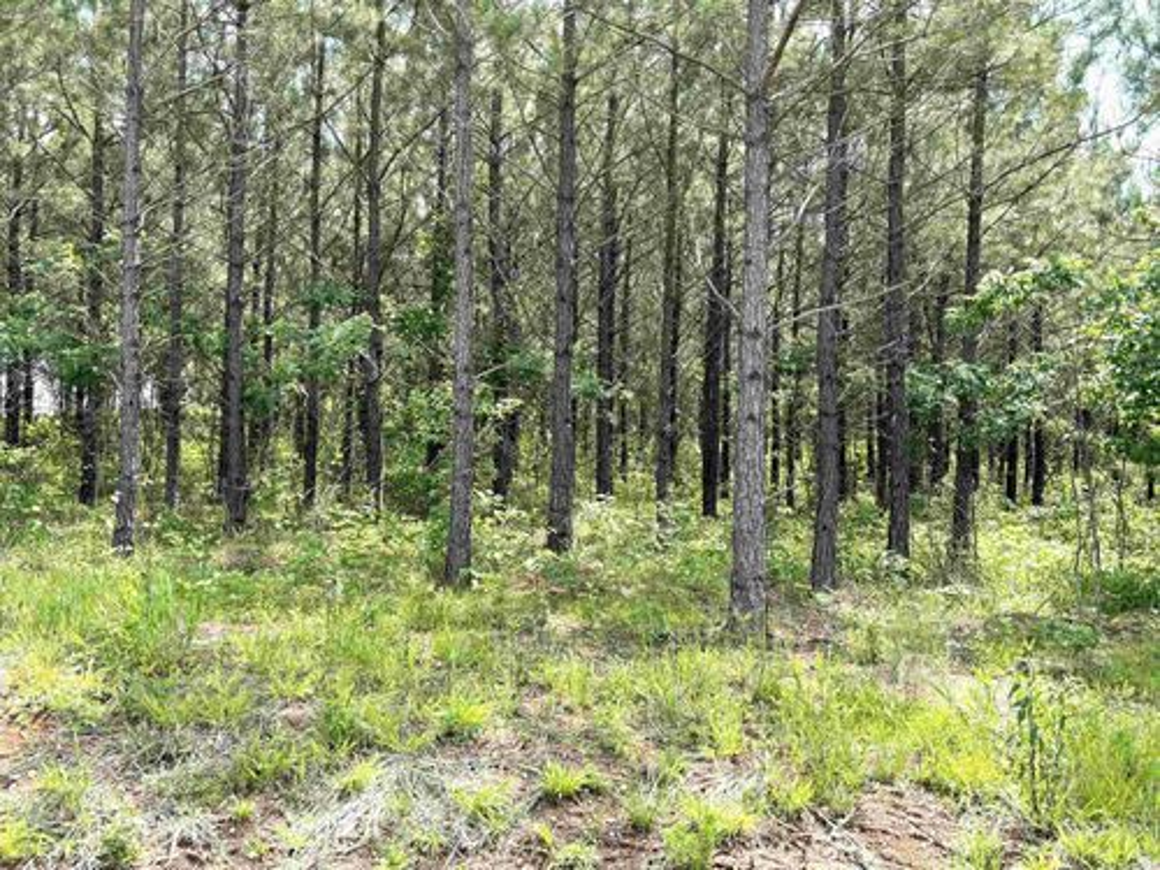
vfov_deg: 39.7
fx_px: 1206
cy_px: 435
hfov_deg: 51.4
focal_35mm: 36
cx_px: 580
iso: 50
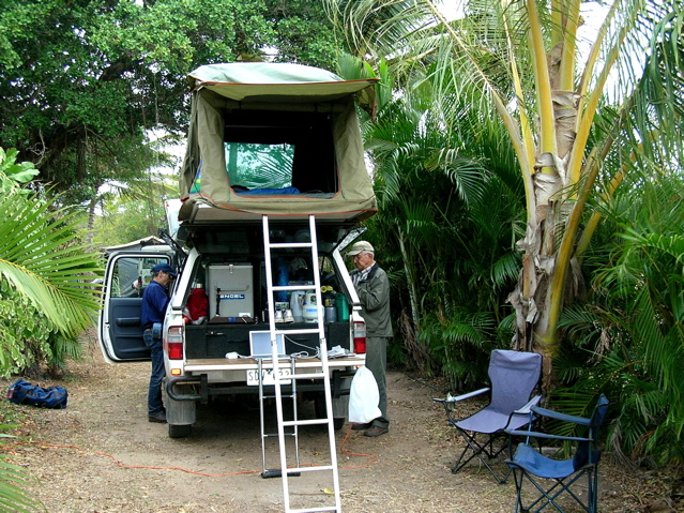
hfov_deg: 51.4
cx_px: 342
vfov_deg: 39.6
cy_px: 256
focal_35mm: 36
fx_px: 711
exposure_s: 1/30
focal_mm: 6
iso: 50
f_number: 2.7
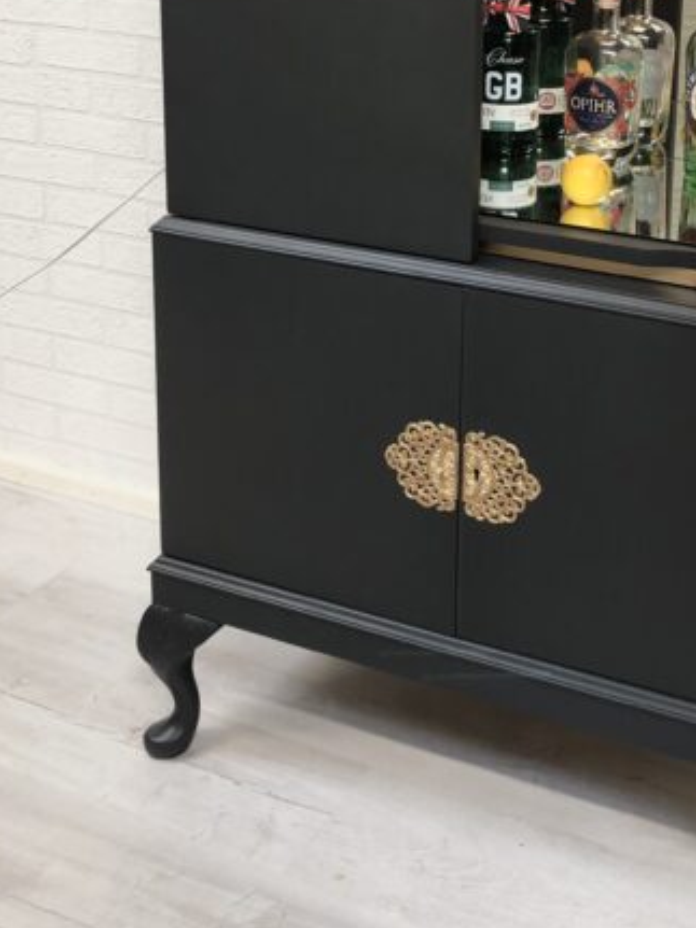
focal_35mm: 52
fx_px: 1395
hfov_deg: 27.6
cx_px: 521
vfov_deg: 35.2
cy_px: 140
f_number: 1.8
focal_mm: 3.99
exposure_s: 1/17
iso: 40
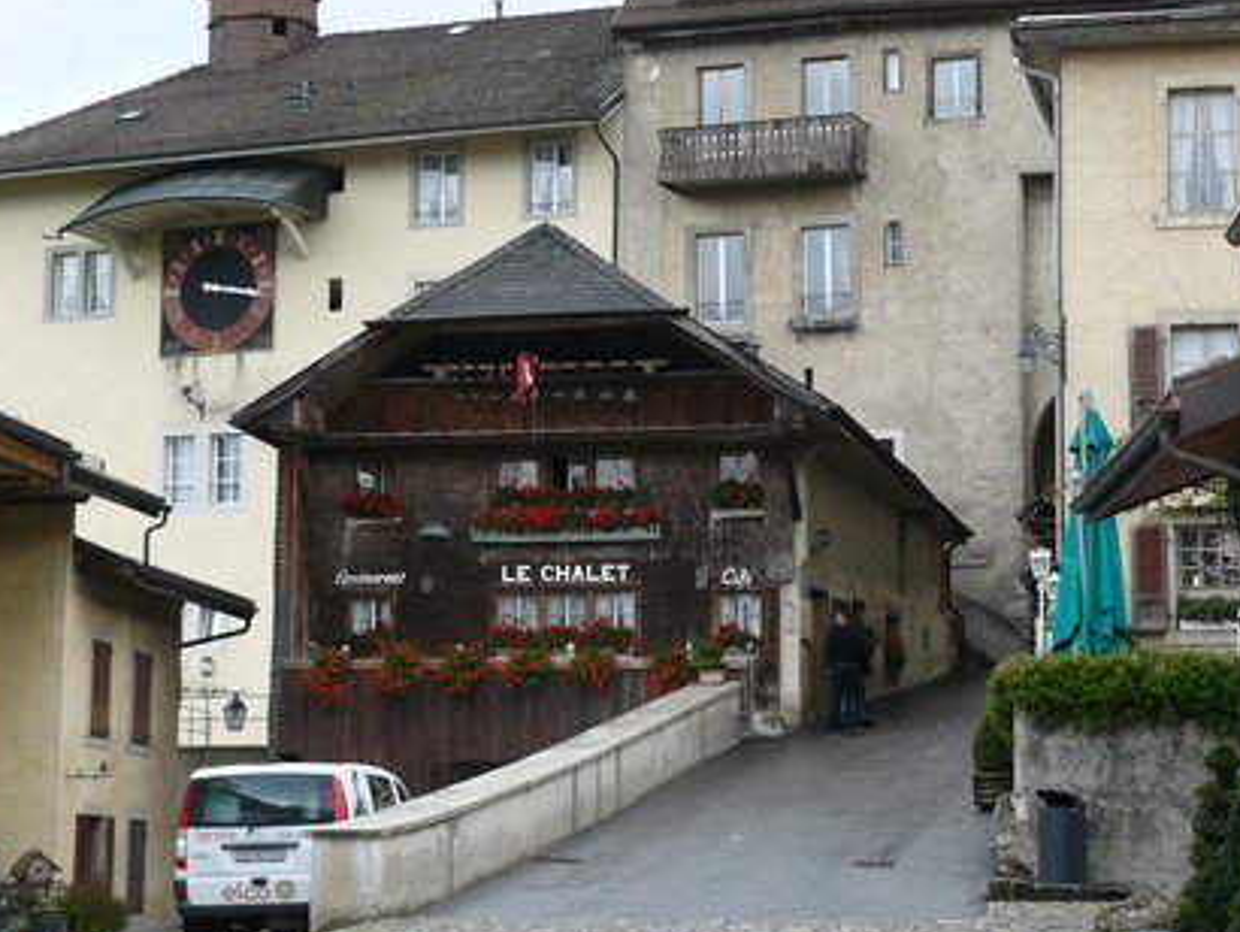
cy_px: 372
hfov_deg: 21.3
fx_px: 3298
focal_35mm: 92
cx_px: 744
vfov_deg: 16.1
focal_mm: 9.9
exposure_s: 1/125
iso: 100
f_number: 2.8
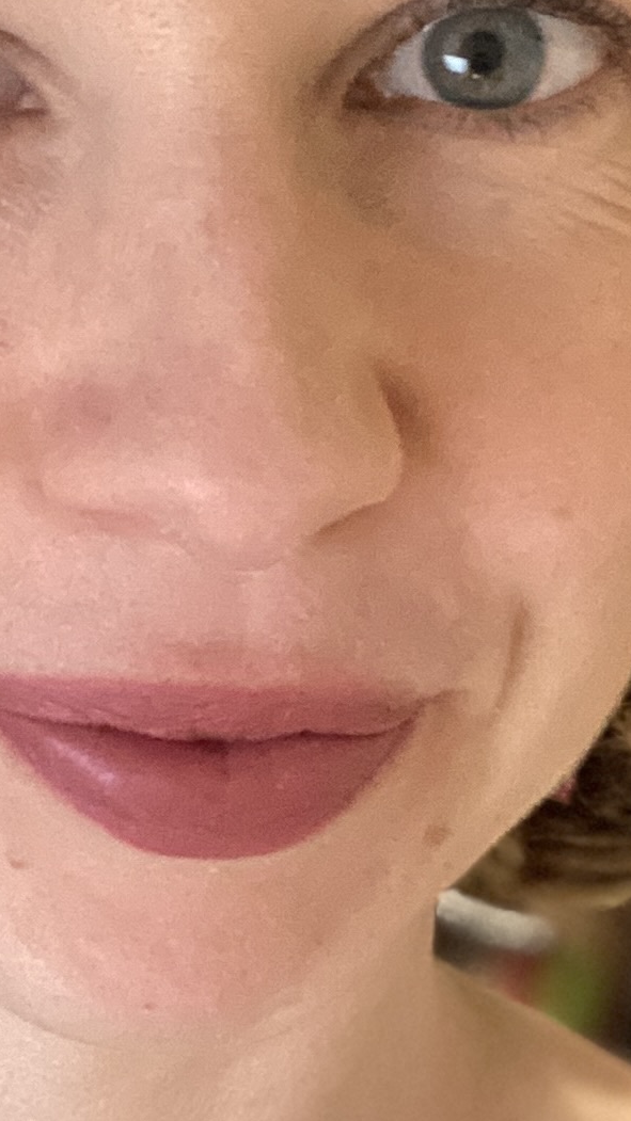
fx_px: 2856
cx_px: 69
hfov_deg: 12.5
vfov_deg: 22.0
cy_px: 843
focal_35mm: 96
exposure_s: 1/29
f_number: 2.2
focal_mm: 2.71
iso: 800
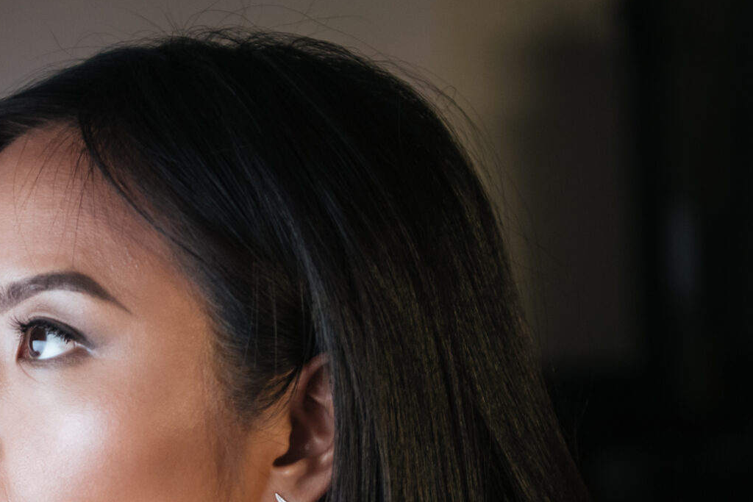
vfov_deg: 10.5
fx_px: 2719
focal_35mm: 130
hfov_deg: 15.2
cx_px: -164
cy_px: 513
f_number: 2.8
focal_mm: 52
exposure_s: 1/80
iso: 640
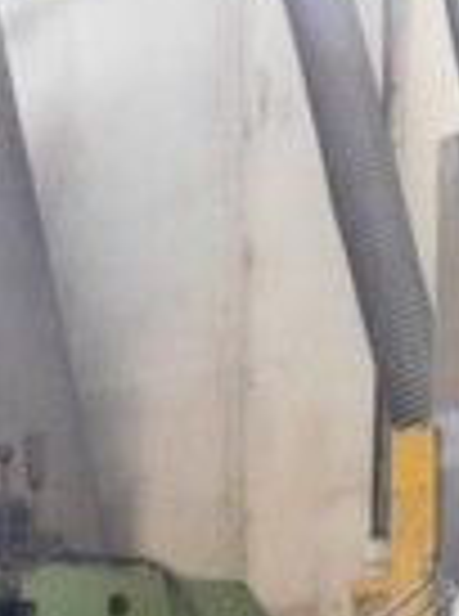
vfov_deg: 17.9
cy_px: 850
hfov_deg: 14.5
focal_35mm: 101
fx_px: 1794
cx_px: 396
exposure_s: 1/2
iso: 800
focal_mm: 4
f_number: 3
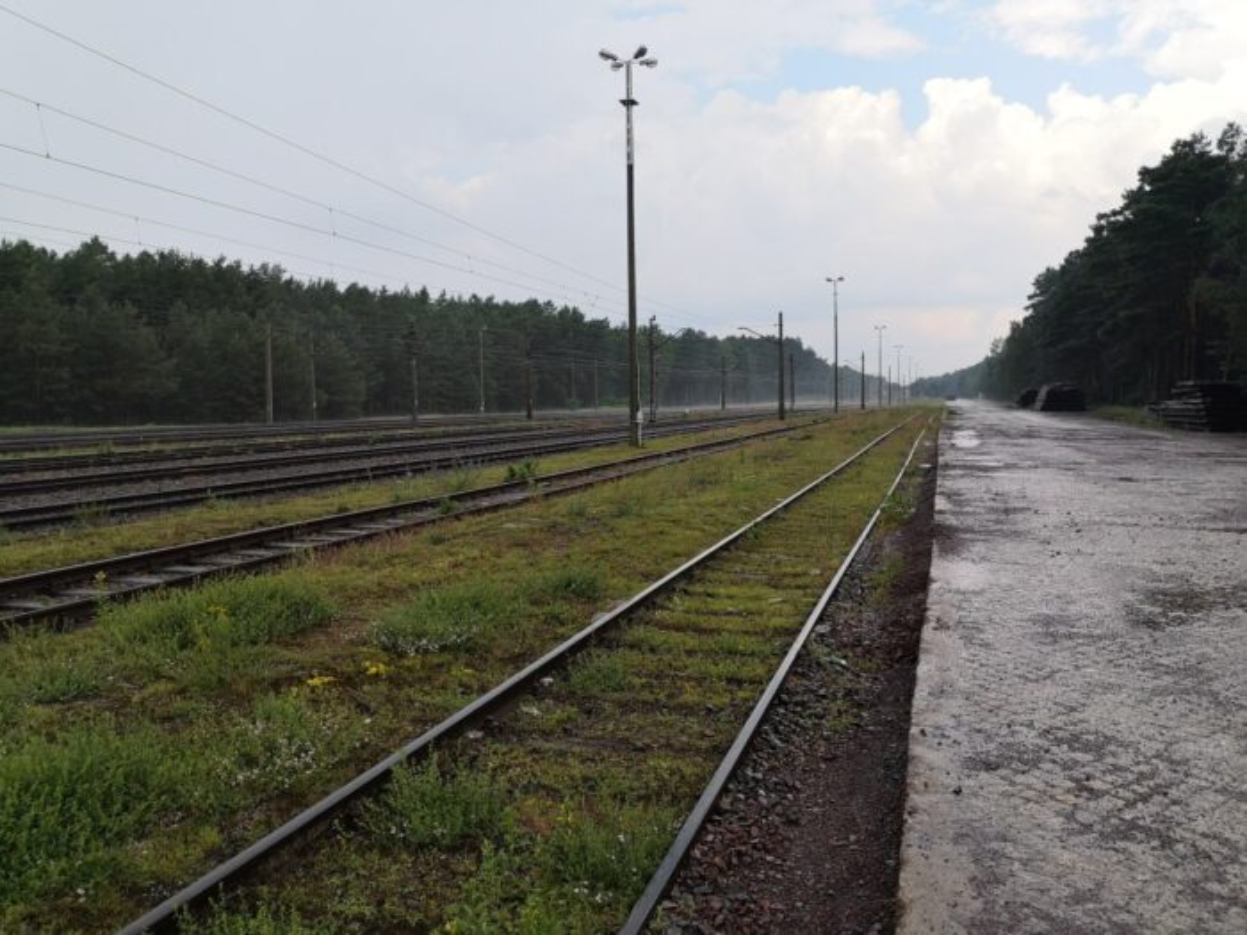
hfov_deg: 65.3
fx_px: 973
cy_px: 468
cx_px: 624
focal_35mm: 27
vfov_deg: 51.4
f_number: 1.8
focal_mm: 3.95
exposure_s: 1/2217
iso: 50
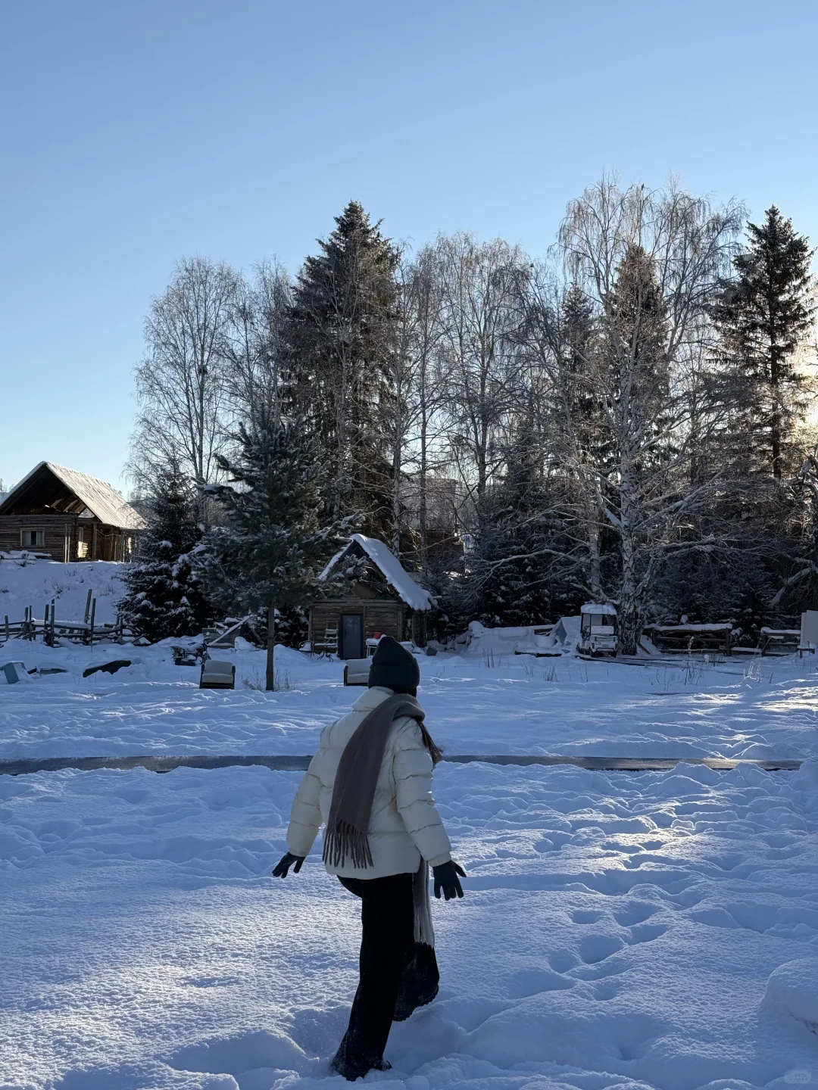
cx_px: 409
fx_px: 1512
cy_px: 545
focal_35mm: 48
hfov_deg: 30.3
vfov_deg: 39.7
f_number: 1.78
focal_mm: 6.76
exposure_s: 1/4329
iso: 64
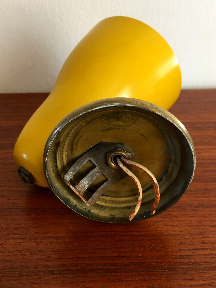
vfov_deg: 56.8
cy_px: 135
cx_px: 107
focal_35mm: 32
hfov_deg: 44.1
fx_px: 266
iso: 100
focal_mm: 4.15
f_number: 2.2
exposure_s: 1/33
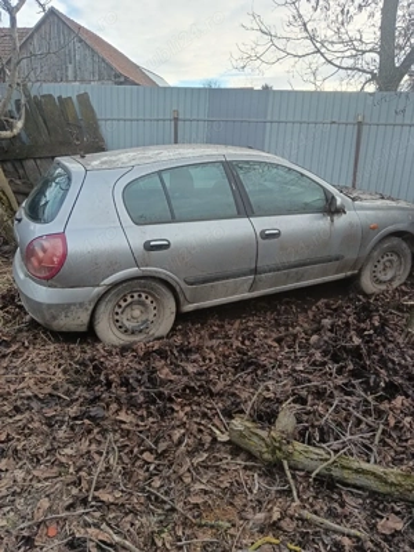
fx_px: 431
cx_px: 207
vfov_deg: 65.3
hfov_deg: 51.4
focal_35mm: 27
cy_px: 276
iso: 125
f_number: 1.9
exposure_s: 1/101
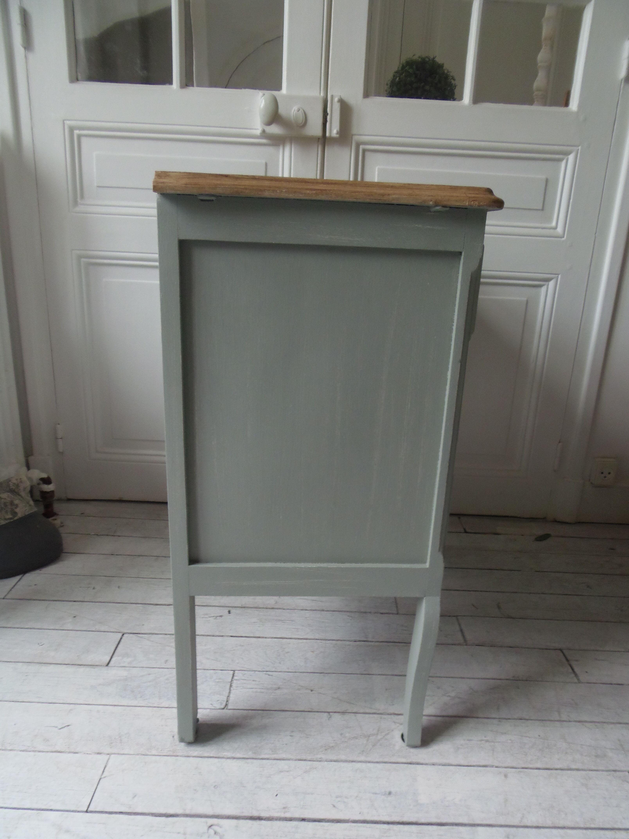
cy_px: 420
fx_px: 581
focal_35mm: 24
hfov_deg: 56.8
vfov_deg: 71.6
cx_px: 314
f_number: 2.9
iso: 125
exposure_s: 1/30
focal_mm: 4.3
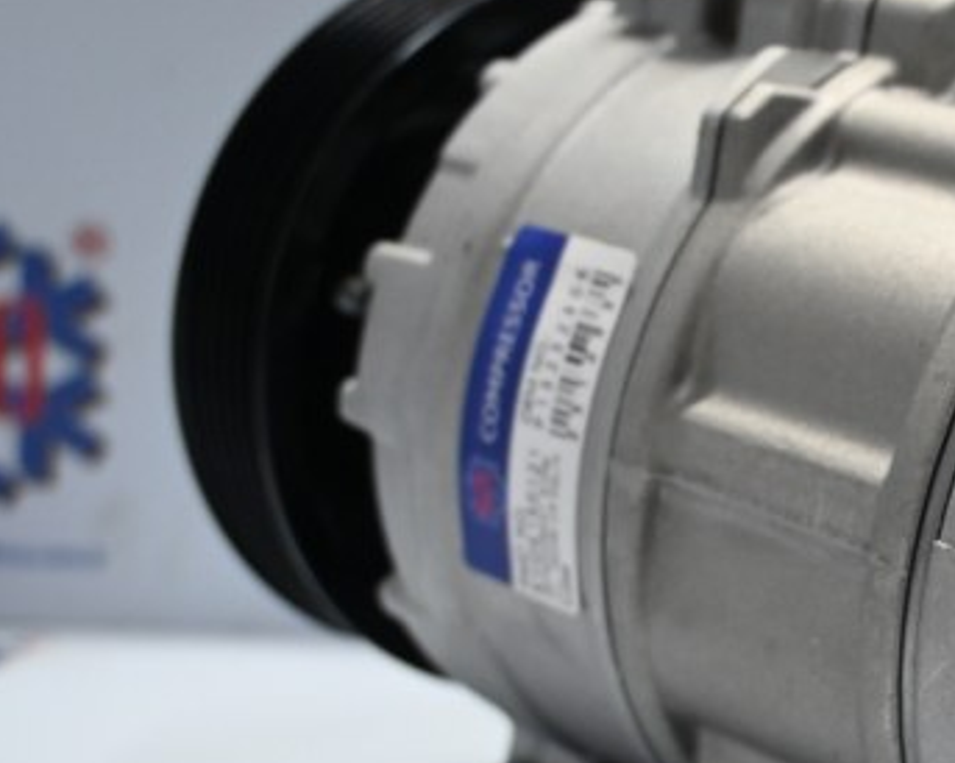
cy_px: 478
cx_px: 1008
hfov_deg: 22.2
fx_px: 2319
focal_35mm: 82
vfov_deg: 18.7
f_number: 4.2
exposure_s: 1/125
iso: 1250
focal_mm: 25
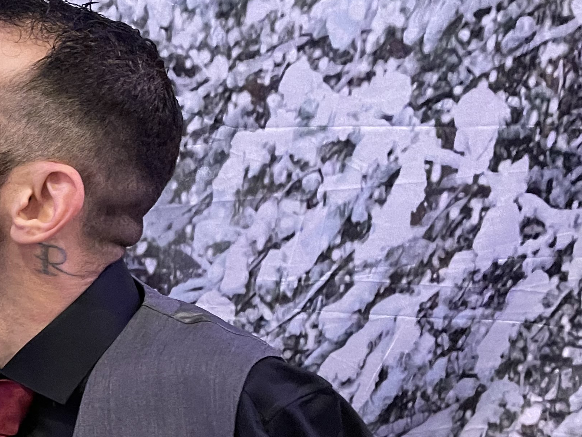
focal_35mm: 65
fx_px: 1093
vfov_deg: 22.2
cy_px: 359
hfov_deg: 26.6
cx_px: -111
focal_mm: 5.1
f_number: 1.6
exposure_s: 1/30
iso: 500
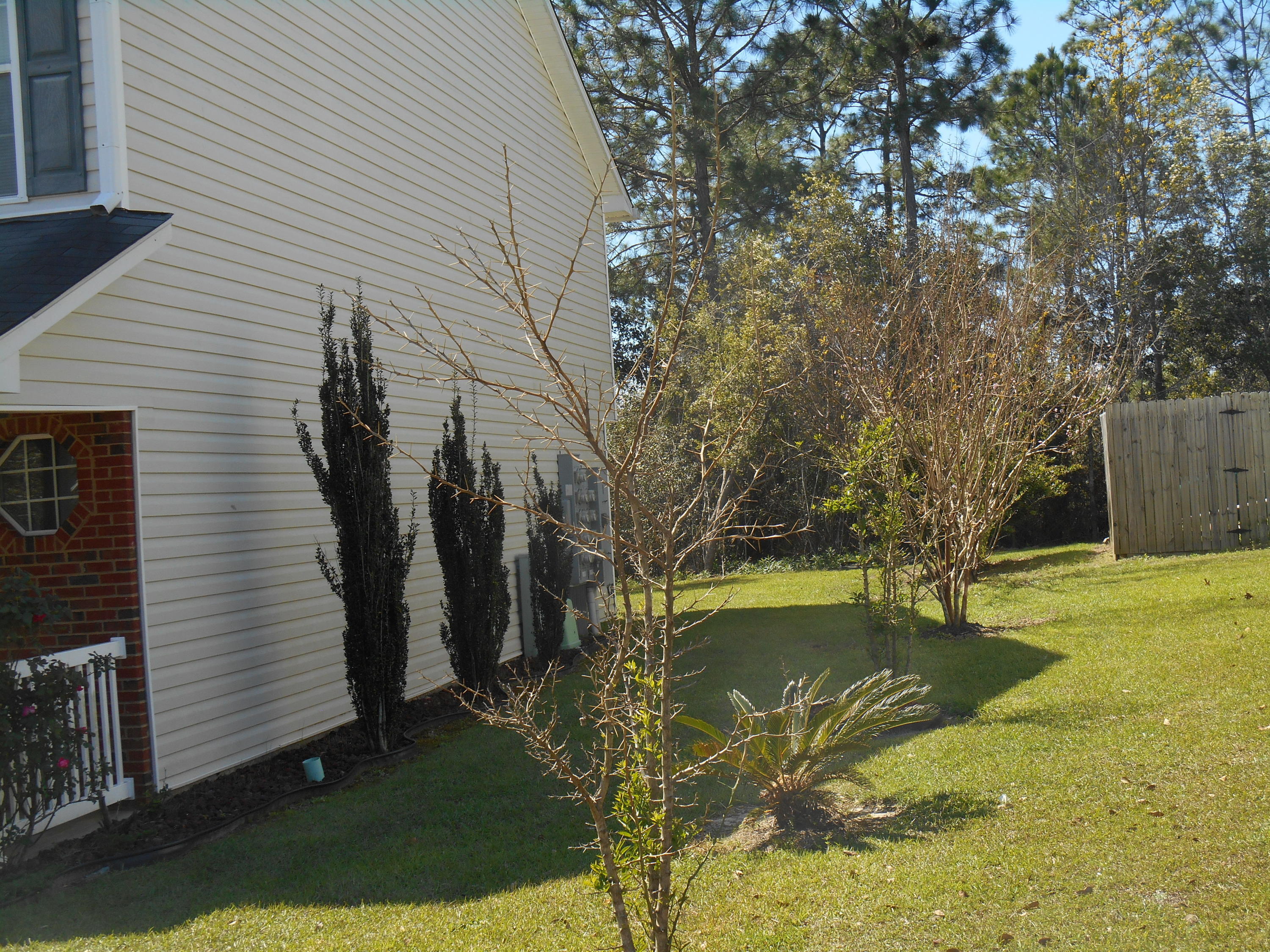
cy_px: 476
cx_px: 635
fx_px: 1688
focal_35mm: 46
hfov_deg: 41.2
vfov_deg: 31.5
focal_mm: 8.3
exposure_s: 1/400
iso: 80
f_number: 4
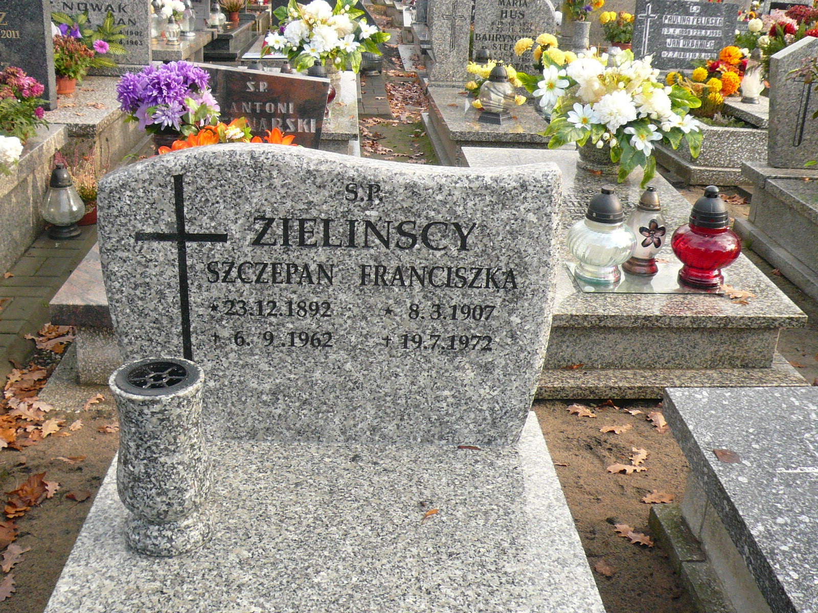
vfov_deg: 36.8
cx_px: 409
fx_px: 922
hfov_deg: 47.9
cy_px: 306
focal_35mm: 39
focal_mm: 4.6
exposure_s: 1/250
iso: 100
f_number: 2.8
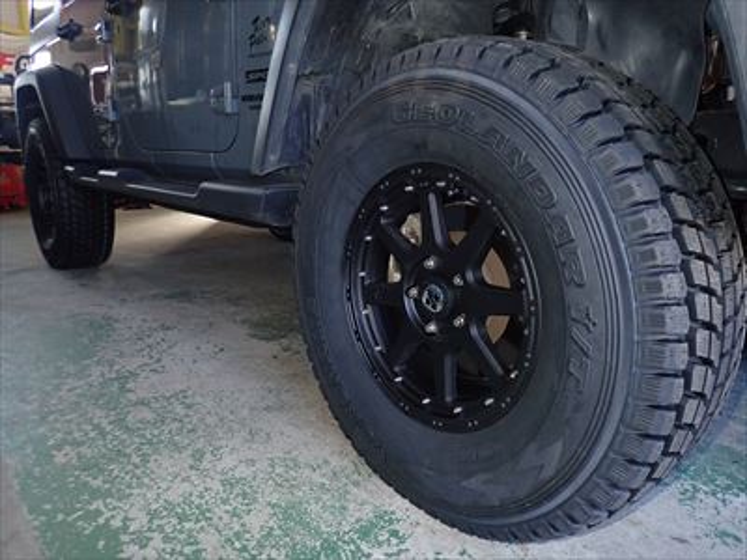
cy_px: 280
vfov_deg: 54.9
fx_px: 539
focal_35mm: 25
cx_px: 374
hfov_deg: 69.4
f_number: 5.6
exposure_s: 1/30
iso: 400
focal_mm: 4.5
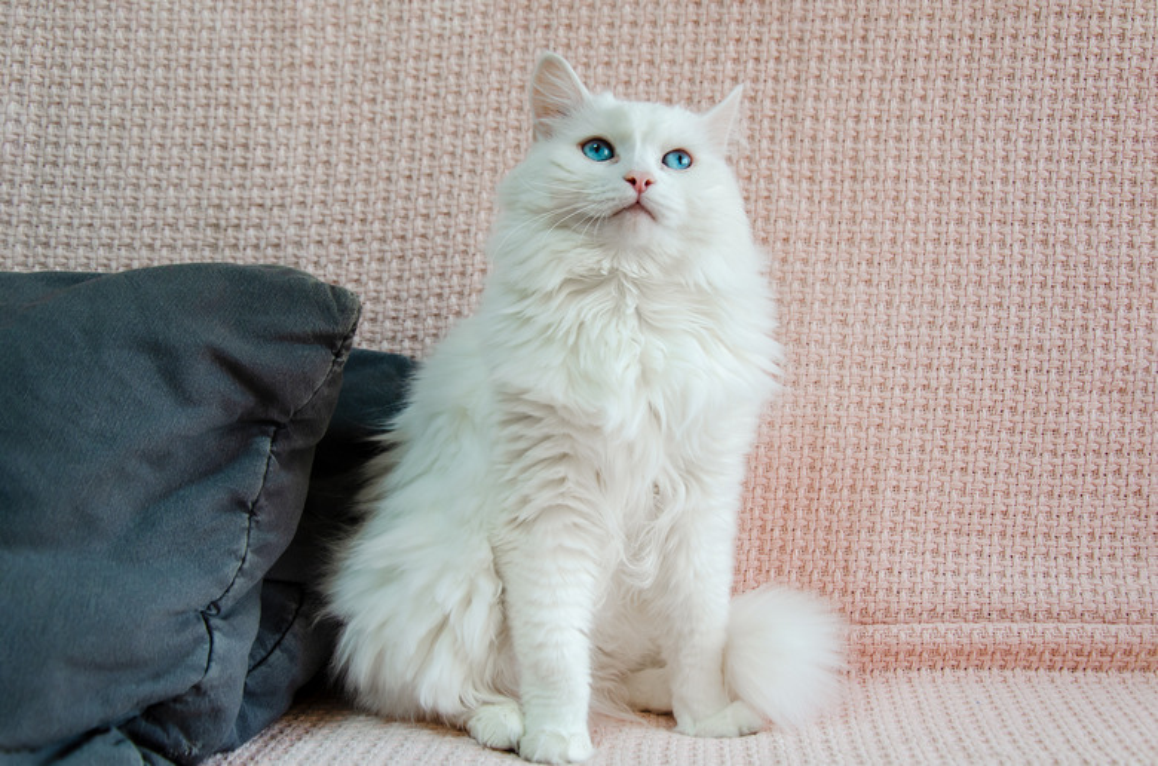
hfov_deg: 41.2
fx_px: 1540
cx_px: 579
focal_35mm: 48
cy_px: 383
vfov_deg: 27.9
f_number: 5
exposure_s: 1/30
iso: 125
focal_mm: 32
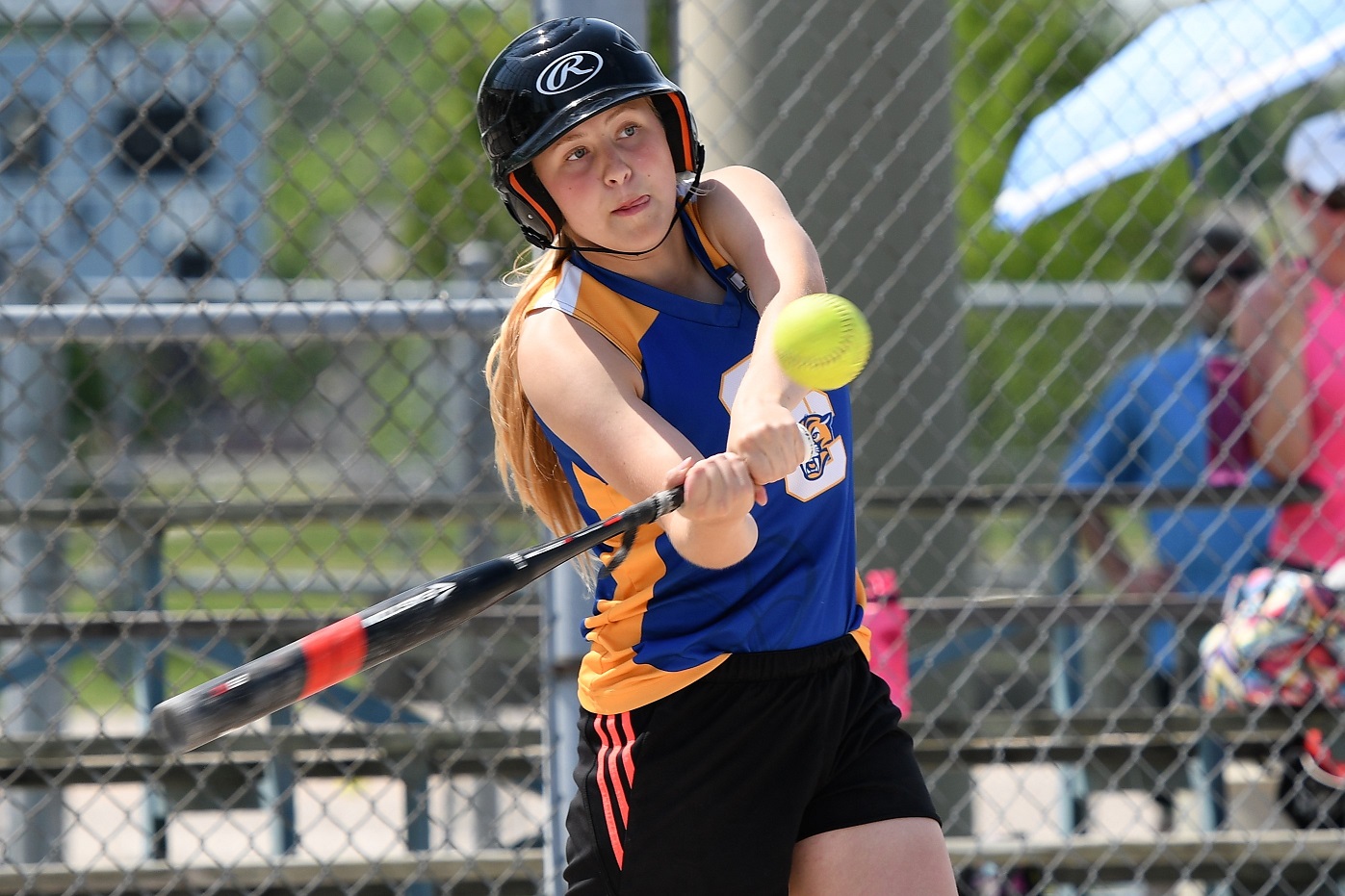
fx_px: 9525
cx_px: 672
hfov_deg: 8.1
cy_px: 448
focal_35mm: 255
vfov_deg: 5.4
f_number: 4.5
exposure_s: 1/1000
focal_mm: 170
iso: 160
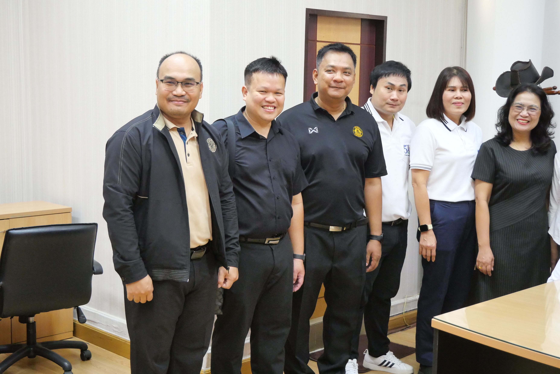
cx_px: 280
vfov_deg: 28.7
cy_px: 187
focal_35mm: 47
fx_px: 732
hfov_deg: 41.9
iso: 3200
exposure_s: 1/50
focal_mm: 23
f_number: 4.3
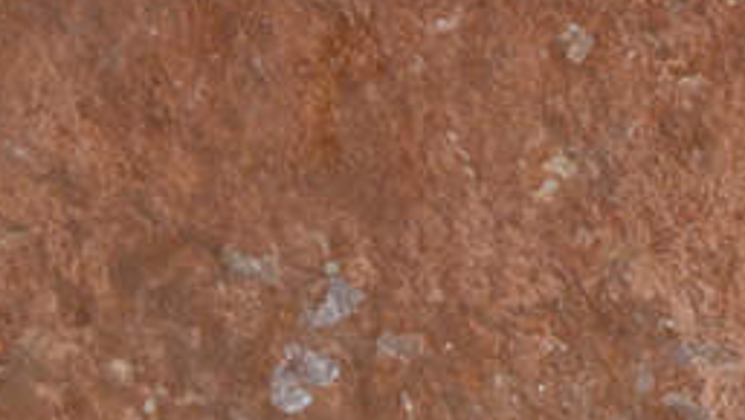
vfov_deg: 4.8
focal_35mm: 249
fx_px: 4922
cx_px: 1235
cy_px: -595
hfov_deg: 8.4
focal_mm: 34
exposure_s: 1/50
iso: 200
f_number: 9
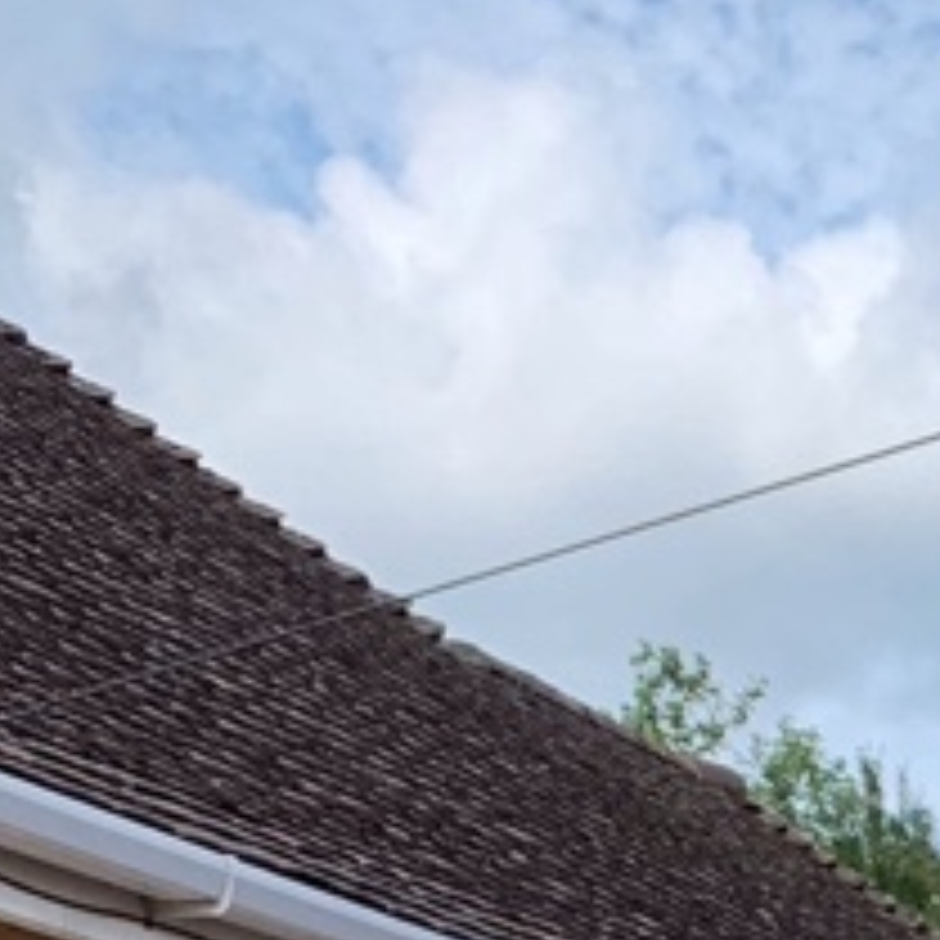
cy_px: 2141
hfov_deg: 12.1
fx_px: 4055
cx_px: 1736
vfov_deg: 11.3
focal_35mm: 132
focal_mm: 4.25
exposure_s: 1/789
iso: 25
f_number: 1.8
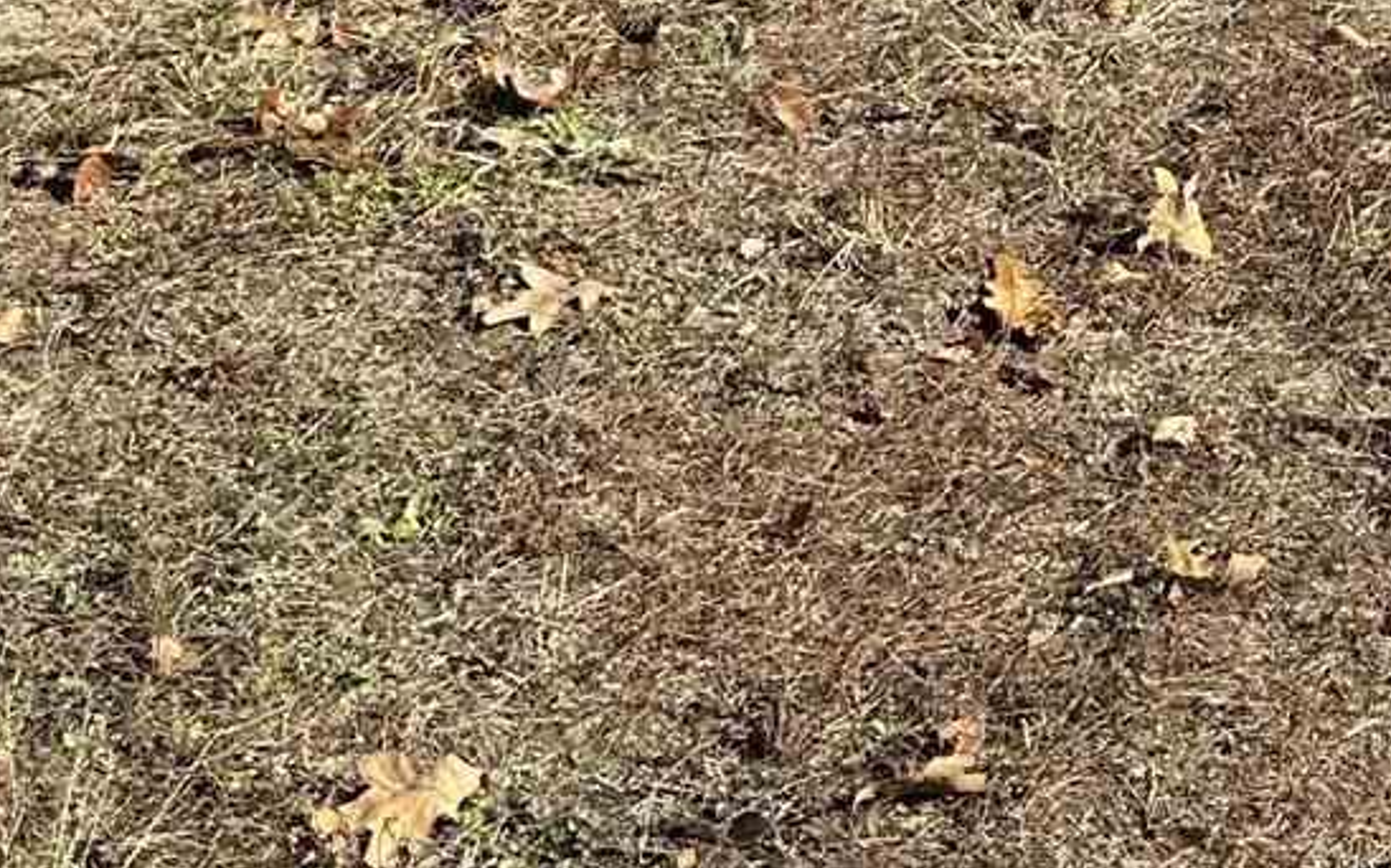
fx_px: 4055
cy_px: -909
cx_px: 1310
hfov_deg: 19.0
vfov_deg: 11.0
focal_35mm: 107
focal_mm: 6.86
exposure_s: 1/2299
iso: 80
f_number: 1.78
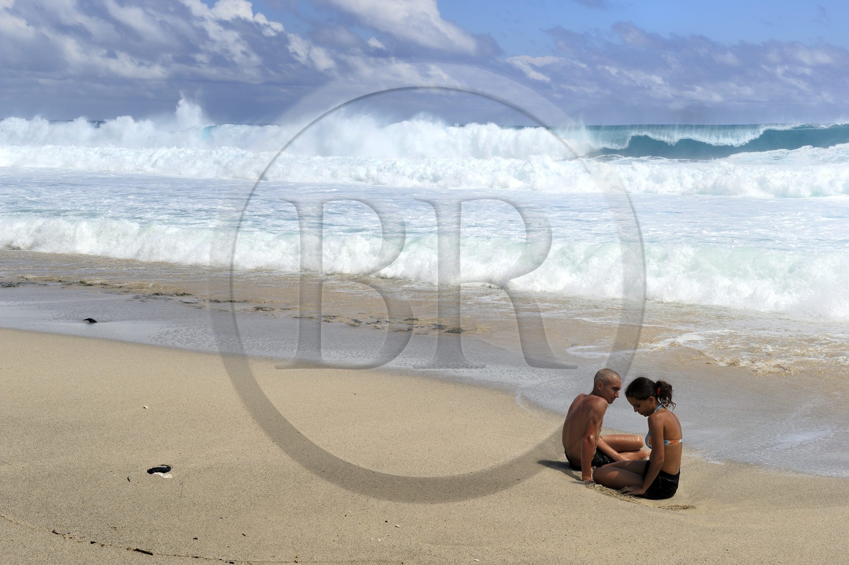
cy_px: 282
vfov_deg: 24.2
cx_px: 424
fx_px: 1320
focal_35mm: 56
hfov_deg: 35.7
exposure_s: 1/320
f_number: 13
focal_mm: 56
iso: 200
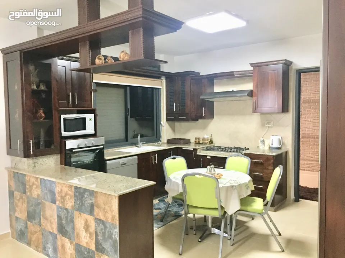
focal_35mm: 29
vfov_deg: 48.2
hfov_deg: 61.7
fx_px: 289
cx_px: 172
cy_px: 129
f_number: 2.2
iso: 250
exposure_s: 1/20
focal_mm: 4.15
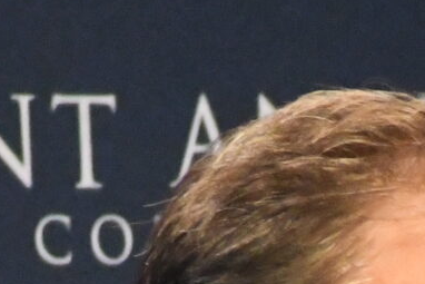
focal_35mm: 3013
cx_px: 434
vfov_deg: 0.5
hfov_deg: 0.7
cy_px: 820
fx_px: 35582
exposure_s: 1/500
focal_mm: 300
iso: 11400
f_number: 6.3
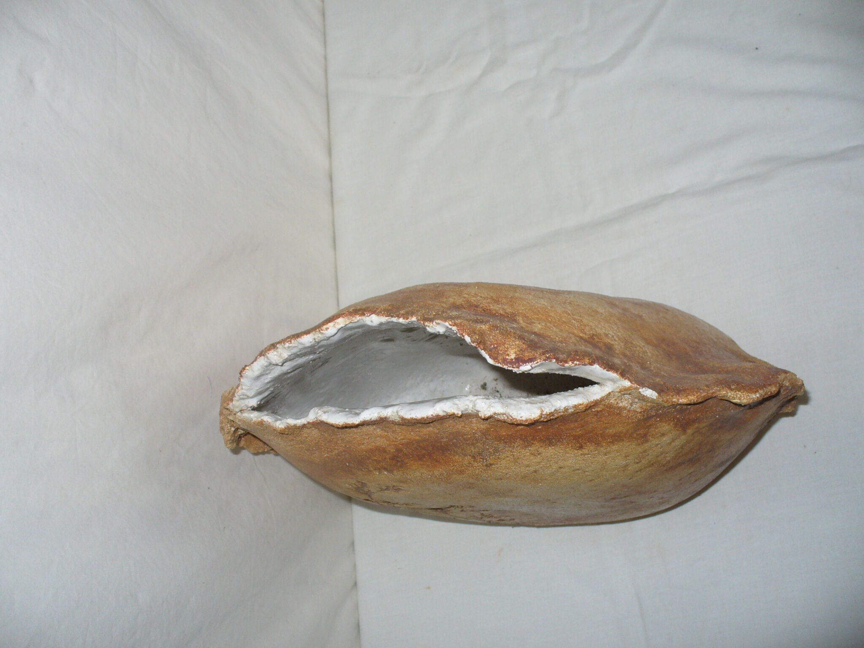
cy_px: 324
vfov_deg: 38.7
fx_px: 924
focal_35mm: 37
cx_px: 432
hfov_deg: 50.1
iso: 100
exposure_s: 1/30
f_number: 2.8
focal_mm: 6.1
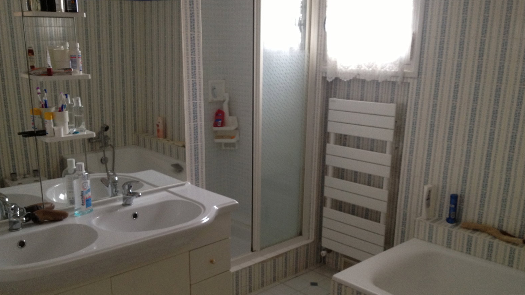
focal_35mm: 39
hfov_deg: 51.6
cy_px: 194
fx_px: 543
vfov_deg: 30.2
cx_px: 267
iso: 125
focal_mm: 4.28
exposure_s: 1/20
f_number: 2.4
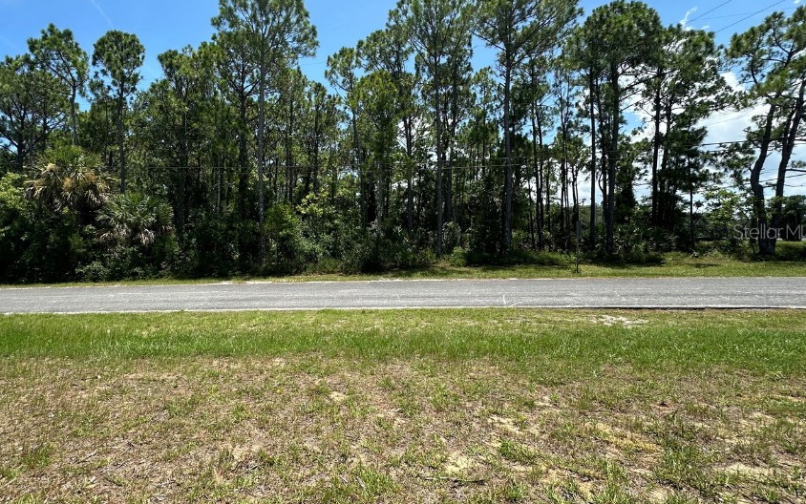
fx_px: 395
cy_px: 231
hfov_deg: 90.2
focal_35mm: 18
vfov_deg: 64.9
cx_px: 334
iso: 50
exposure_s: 1/1014
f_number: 2.2
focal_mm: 2.22
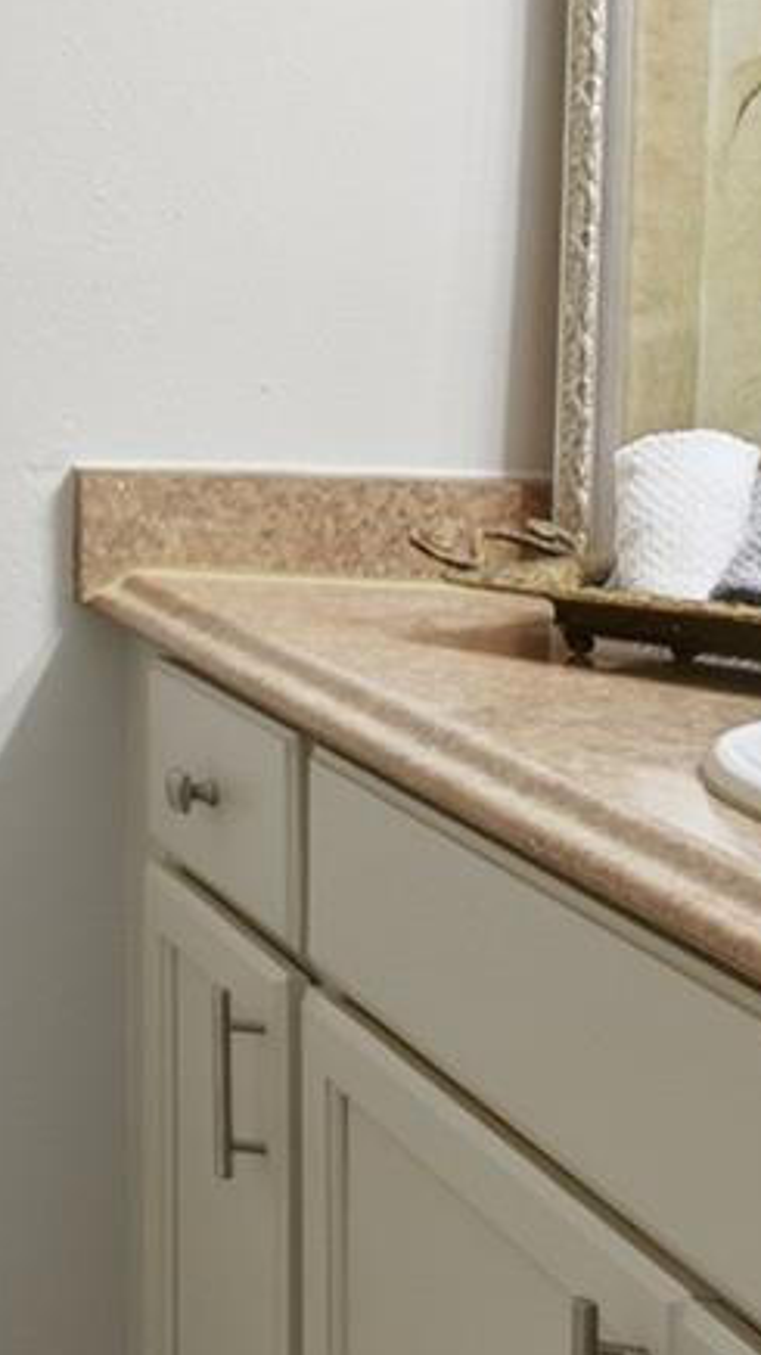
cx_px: -1479
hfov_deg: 11.7
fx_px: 2118
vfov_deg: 34.3
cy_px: 264
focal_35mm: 59
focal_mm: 12
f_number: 6.3
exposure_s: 1/160
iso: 160
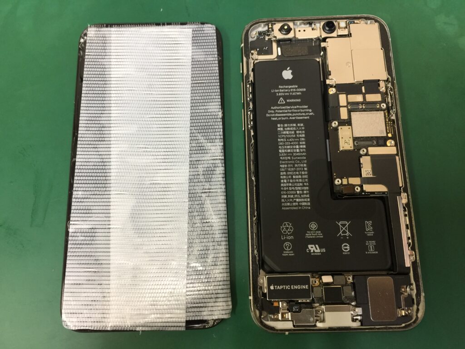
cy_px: 174
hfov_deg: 61.7
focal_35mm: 29
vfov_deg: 48.2
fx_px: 390
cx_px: 232
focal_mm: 4.15
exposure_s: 1/17
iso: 50
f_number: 2.2
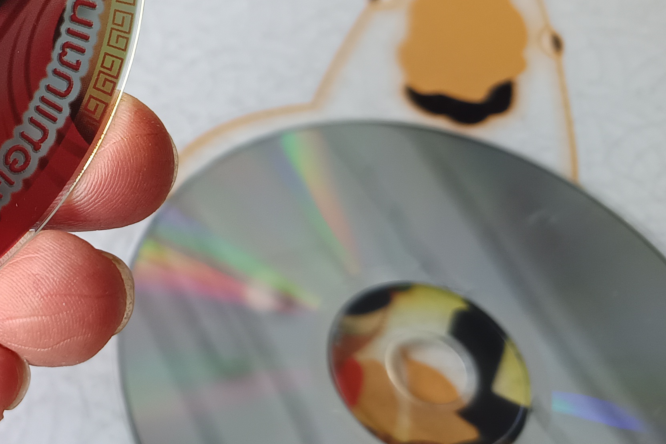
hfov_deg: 29.0
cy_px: 62
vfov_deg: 22.2
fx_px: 1110
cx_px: -128
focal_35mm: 60
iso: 670
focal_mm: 5.31
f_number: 1.7
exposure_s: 1/50
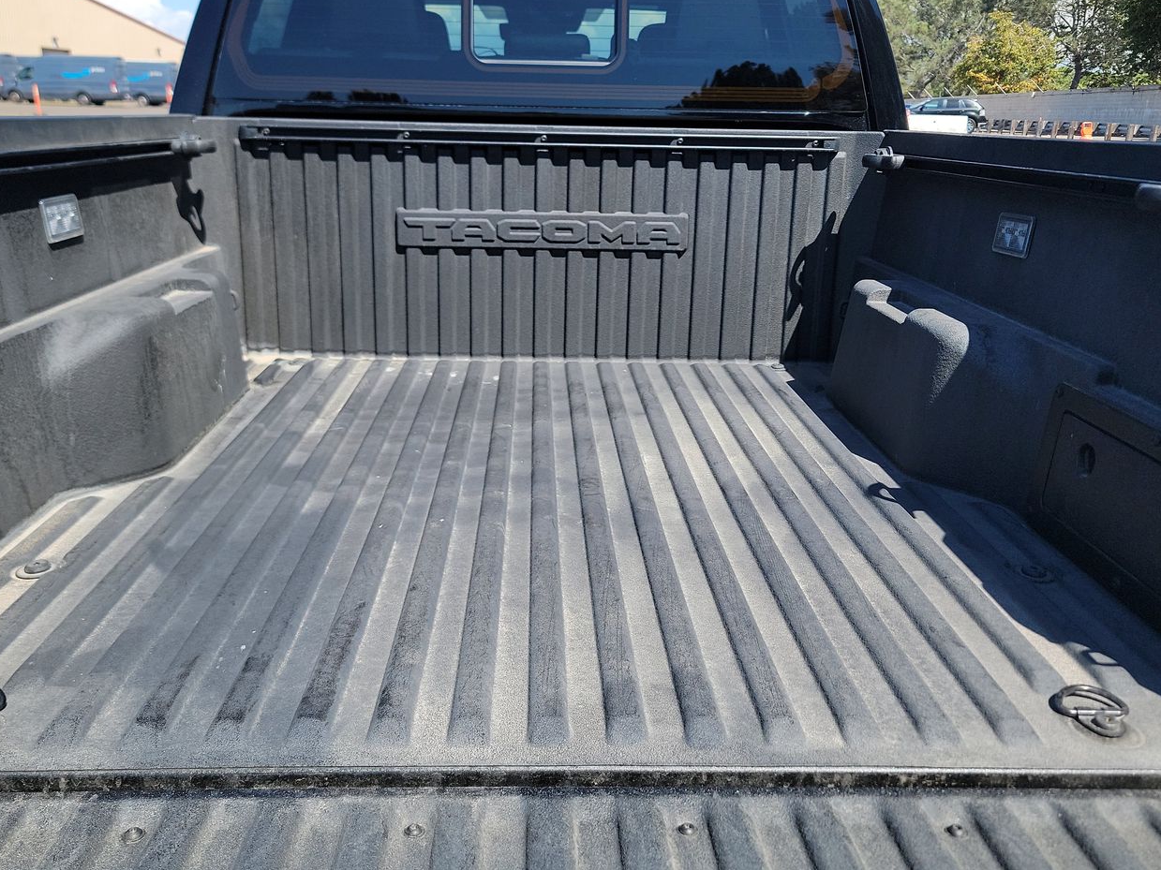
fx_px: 1040
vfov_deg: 45.3
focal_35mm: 31
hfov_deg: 58.3
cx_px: 562
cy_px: 371
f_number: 1.8
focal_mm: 6.7
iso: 50
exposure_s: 1/501
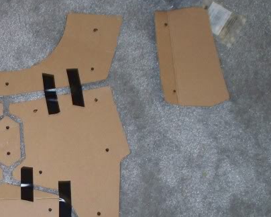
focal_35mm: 89
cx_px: -1
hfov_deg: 20.8
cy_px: 155
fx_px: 714
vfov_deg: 17.2
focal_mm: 7.54
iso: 200
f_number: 2.8
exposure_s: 1/30
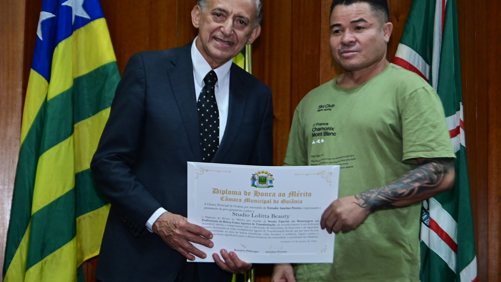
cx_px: 260
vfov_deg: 15.9
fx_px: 1010
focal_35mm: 76
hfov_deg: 27.9
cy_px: 121
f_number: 6.3
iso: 5000
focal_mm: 66
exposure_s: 1/250
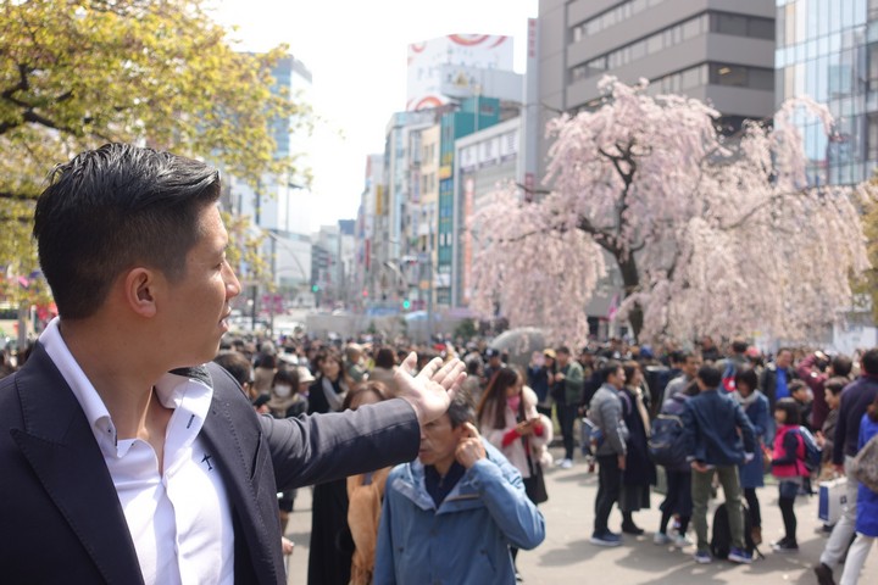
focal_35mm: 44
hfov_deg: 44.5
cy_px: 292
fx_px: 1073
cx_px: 439
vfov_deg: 30.5
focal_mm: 16.17
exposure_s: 1/640
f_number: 2.8
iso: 125
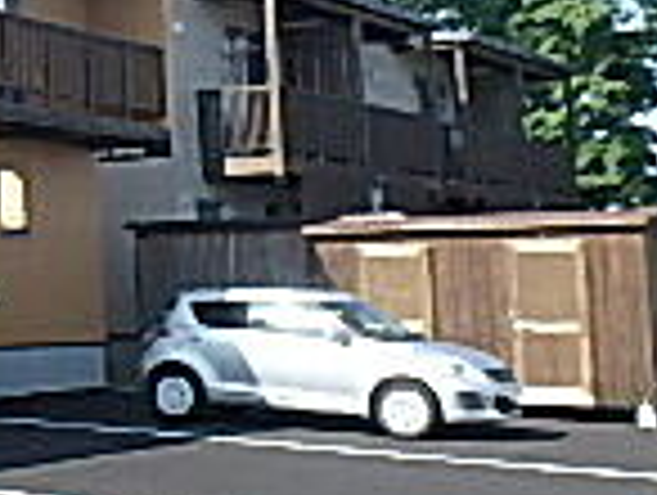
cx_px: -598
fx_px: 1749
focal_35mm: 92
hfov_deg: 16.8
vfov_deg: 16.0
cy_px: 130
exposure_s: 1/640
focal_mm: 3.7
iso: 125
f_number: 3.5
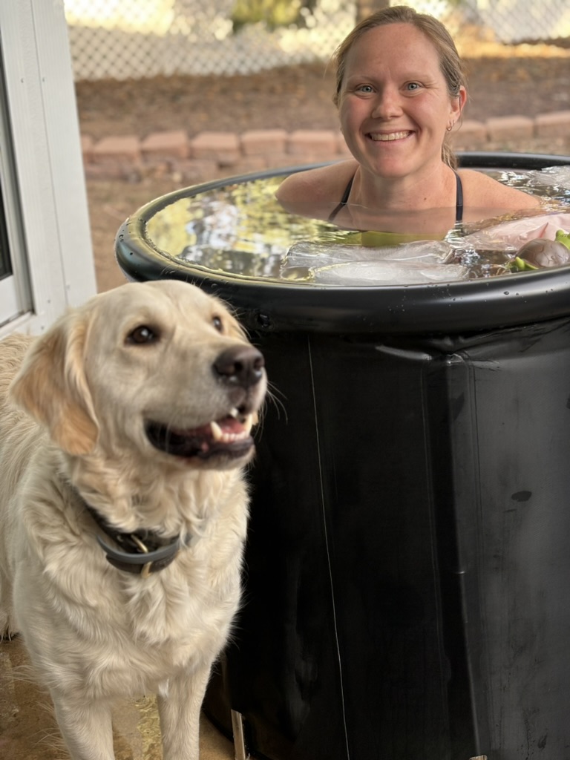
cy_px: 380
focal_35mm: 52
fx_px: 1142
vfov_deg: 36.8
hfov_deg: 28.0
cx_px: 285
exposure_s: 1/63
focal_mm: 5.96
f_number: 1.6
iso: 50
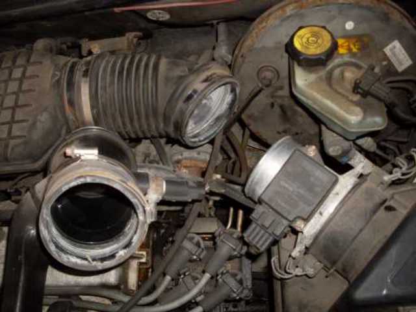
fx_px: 457
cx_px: 208
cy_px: 156
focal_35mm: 38
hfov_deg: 49.0
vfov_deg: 37.7
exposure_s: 1/45
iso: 100
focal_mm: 6.3
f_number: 2.8
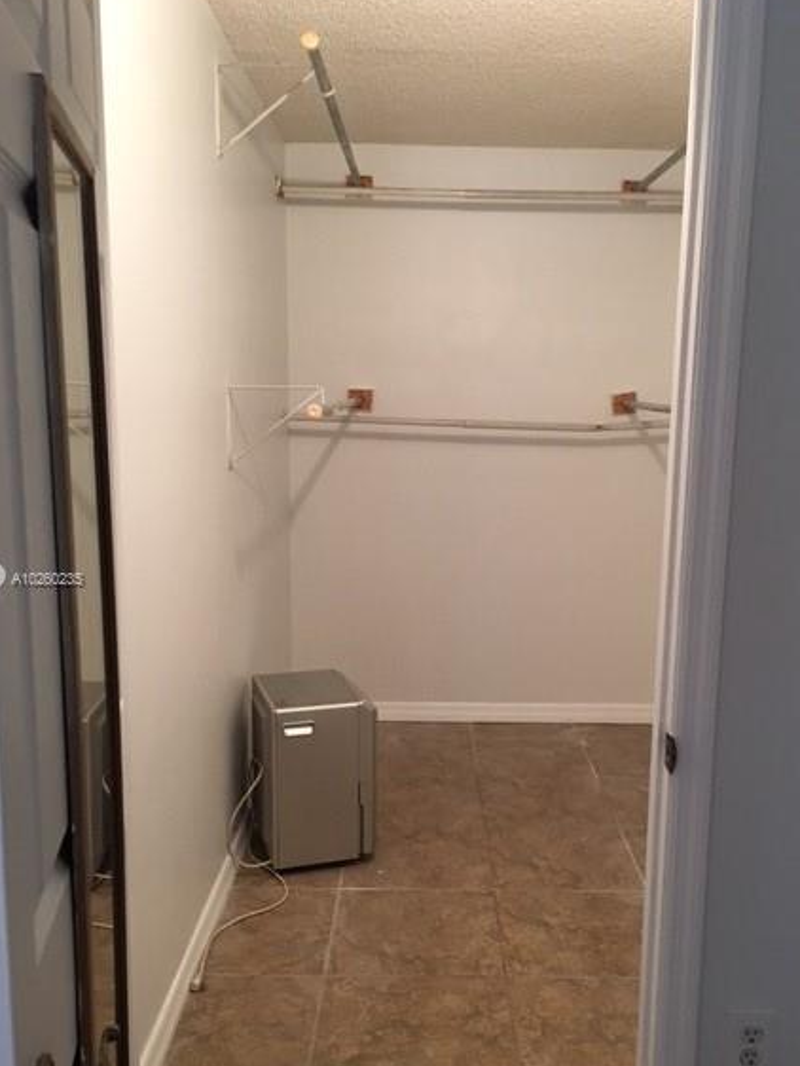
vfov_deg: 55.3
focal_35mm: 33
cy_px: 580
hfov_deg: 43.0
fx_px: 1016
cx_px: 421
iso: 80
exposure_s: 1/15
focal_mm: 4.15
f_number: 2.2
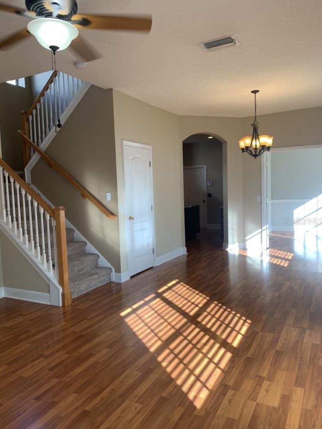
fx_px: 335
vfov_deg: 65.3
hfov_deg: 51.4
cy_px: 221
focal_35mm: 27
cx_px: 158
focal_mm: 4.25
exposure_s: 1/120
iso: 40
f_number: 1.8
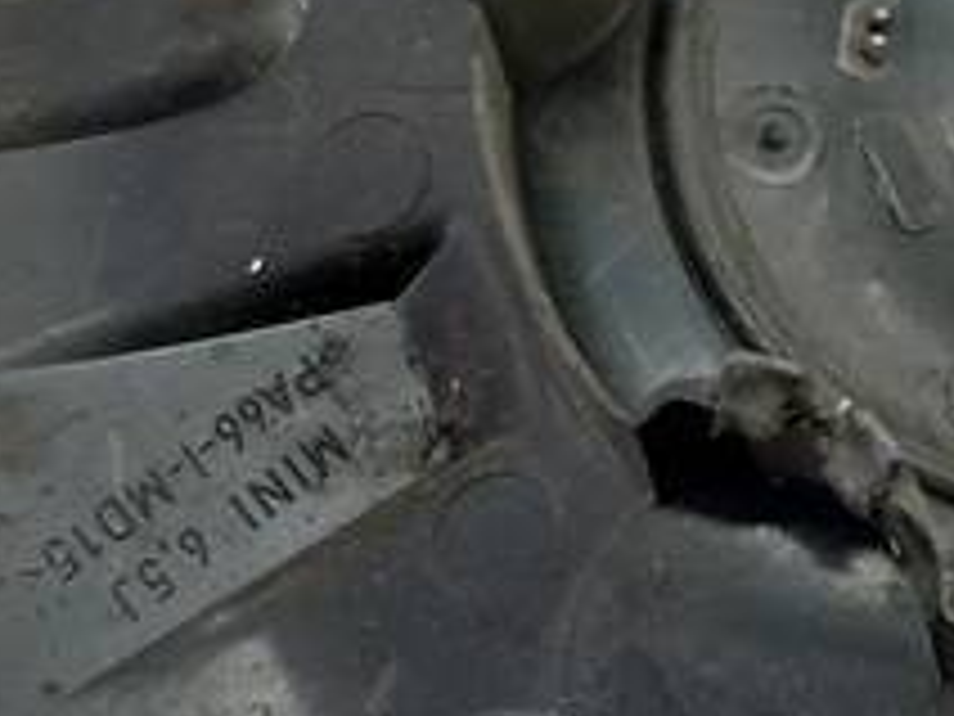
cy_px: 81
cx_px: 1044
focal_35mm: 121
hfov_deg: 15.8
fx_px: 3335
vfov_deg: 12.2
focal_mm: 4.6
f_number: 1.8
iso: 80
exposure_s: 1/50
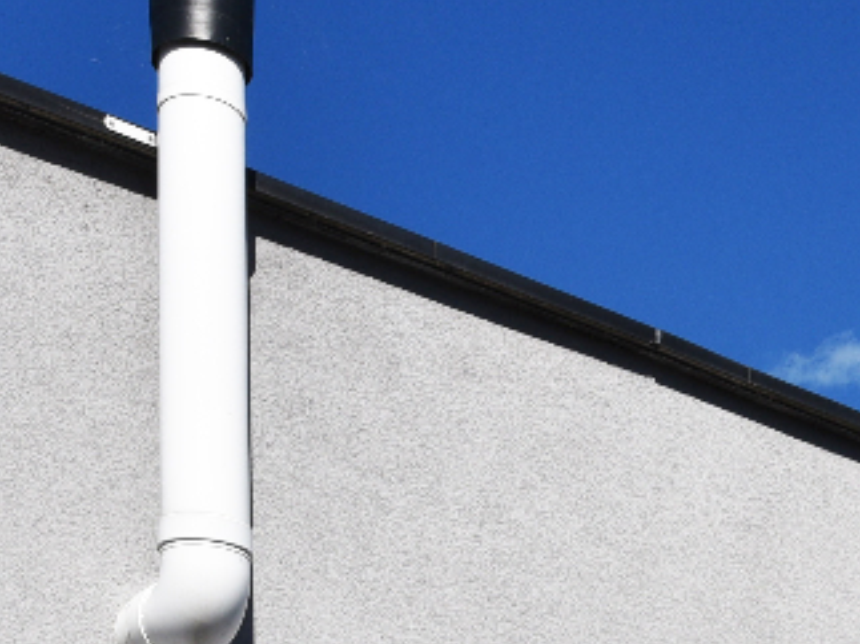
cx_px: 960
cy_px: 1219
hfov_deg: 23.7
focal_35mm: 77
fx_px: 1912
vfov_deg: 15.8
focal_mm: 16
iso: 200
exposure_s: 1/500
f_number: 11
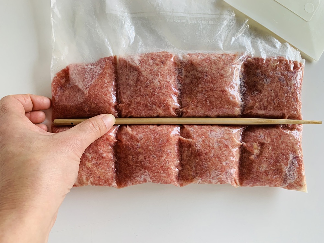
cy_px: 122
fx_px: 243
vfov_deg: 53.1
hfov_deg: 67.3
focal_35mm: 26
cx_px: 162
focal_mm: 4.25
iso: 100
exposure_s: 1/101
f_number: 1.8
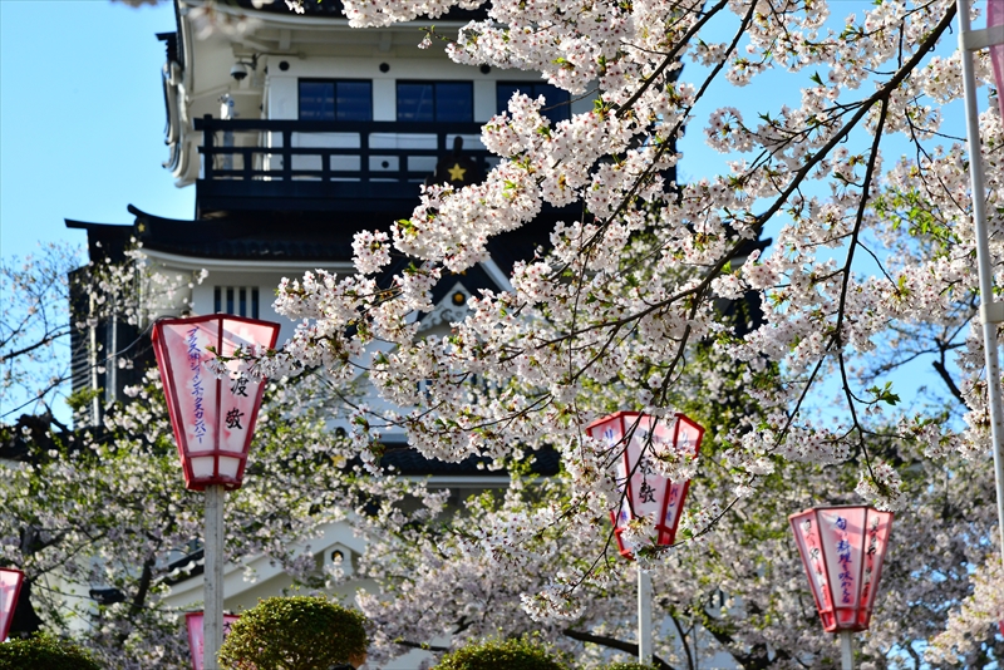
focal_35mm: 120
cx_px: 502
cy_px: 335
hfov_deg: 17.1
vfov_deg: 11.4
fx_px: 3348
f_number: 11
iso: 400
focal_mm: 120
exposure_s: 1/500
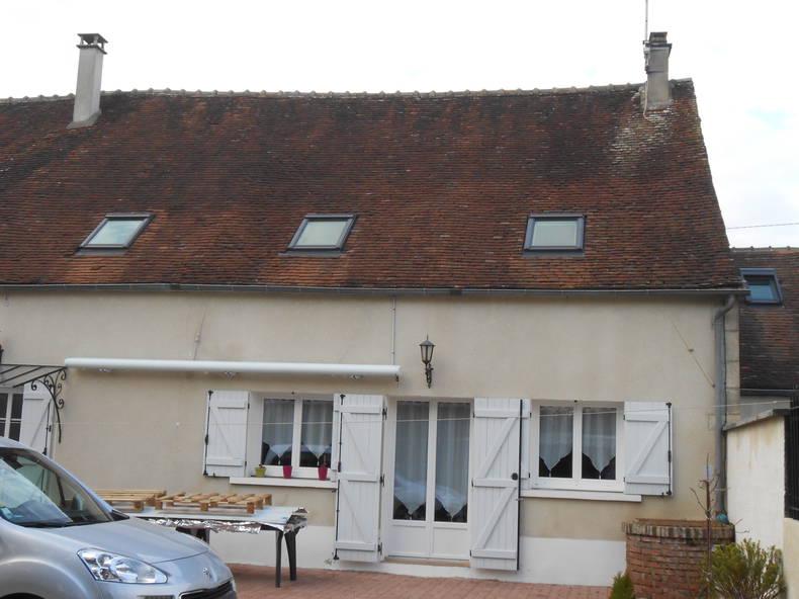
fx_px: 1015
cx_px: 400
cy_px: 300
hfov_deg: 43.0
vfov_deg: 32.9
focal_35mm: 44
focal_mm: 7.8
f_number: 4.5
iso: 200
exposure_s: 1/250
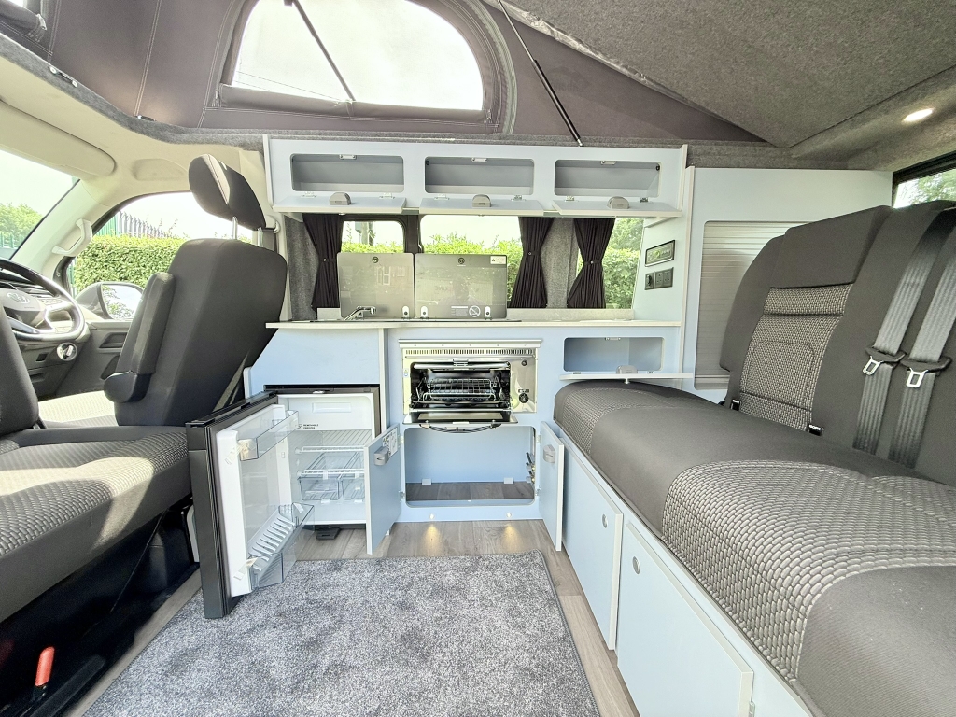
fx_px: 387
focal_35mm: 14
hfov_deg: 102.1
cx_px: 478
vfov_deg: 85.7
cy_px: 358
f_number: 2.2
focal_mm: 2.22
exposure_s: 1/154
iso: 64
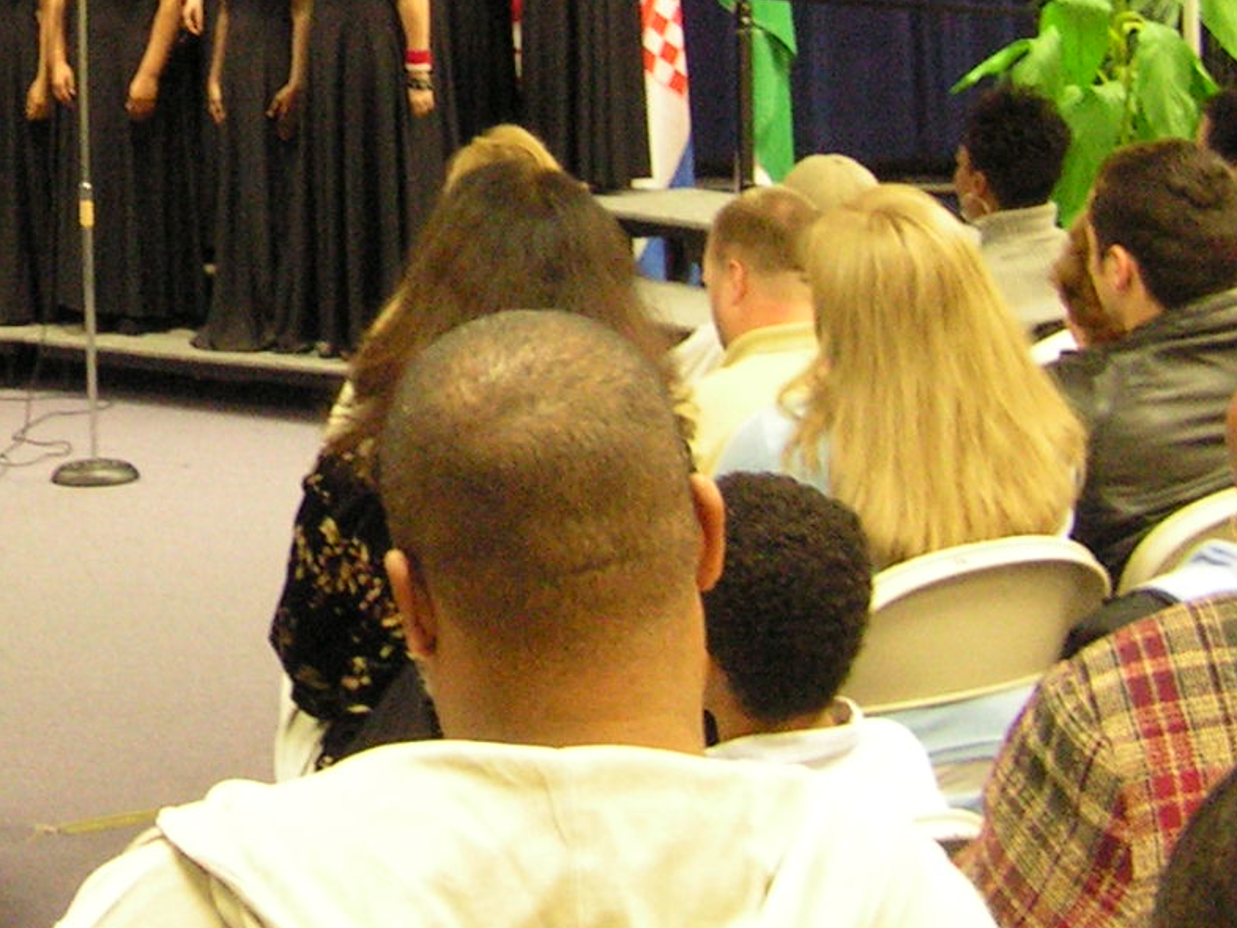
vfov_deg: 13.2
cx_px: 49
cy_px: -101
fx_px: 3931
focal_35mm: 110
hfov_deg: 17.5
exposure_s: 1/8
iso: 200
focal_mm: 6.3
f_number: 2.8
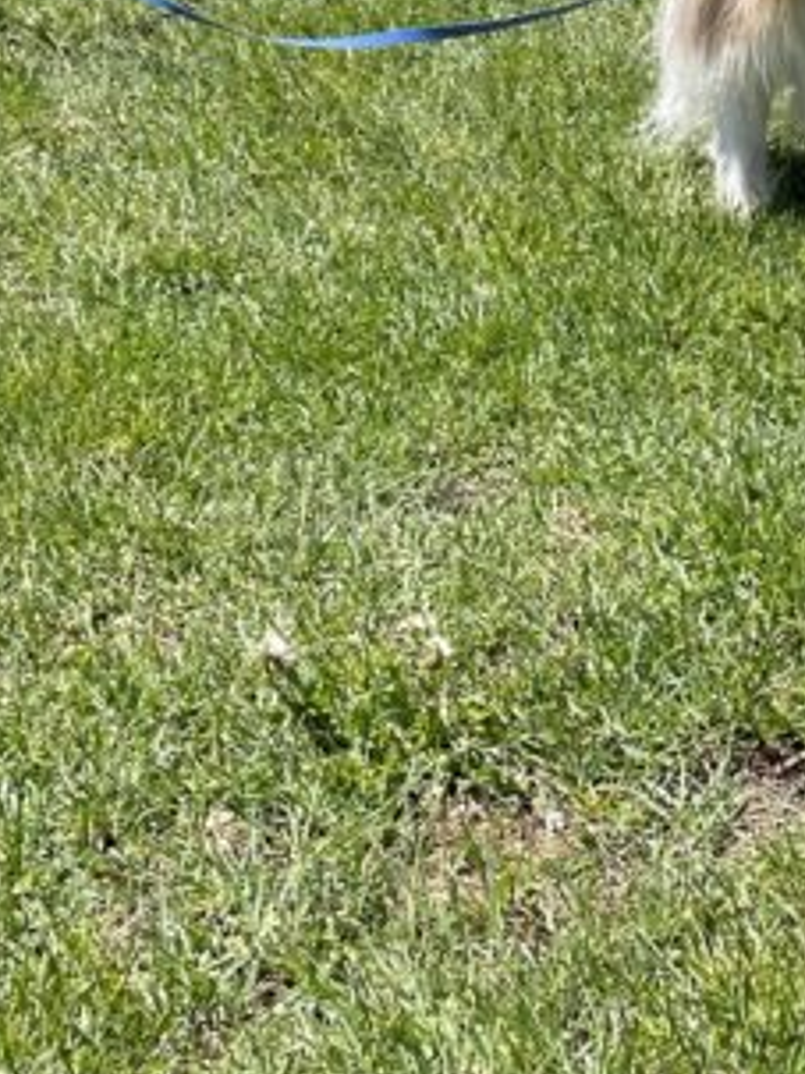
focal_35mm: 88
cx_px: 702
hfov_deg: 16.6
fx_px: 2731
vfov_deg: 19.8
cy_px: -447
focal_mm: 4.2
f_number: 1.6
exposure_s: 1/1795
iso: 32
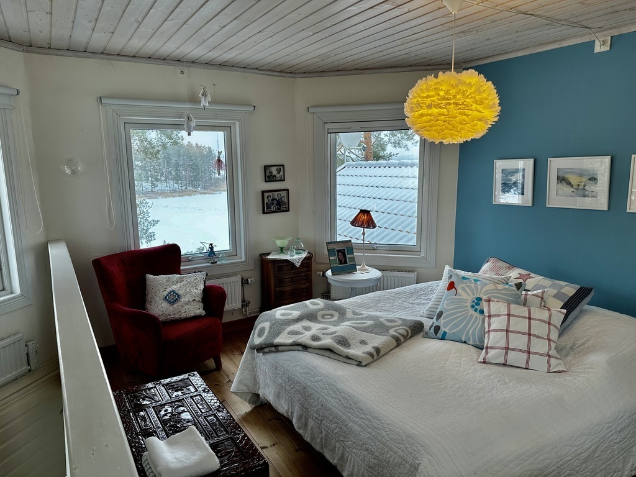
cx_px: 318
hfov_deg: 71.6
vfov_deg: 56.8
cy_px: 238
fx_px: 441
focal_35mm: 24
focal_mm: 6.86
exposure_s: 1/100
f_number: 1.78
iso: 80
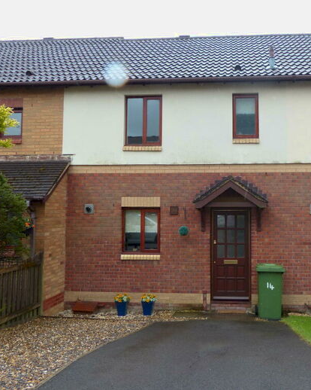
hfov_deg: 43.9
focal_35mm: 33
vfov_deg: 54.2
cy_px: 193
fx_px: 380
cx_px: 207
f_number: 4
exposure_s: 1/160
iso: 100
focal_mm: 4.5
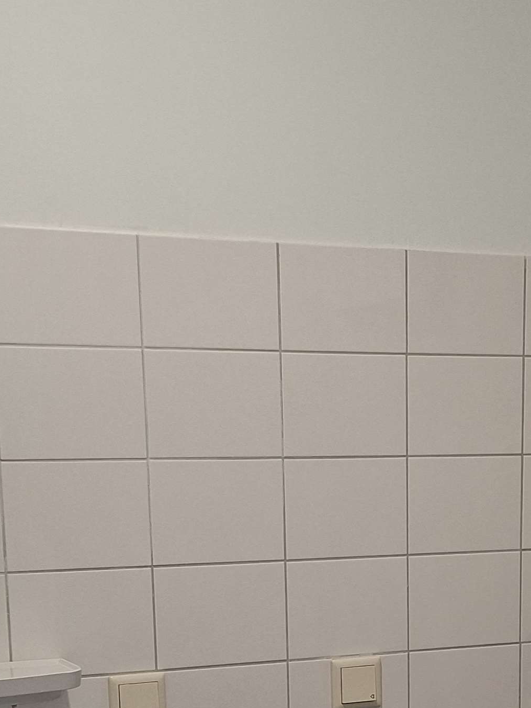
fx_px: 1391
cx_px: 434
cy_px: 656
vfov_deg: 27.4
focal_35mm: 68
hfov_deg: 21.3
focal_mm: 5.54
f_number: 1.8
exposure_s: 1/60
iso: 250
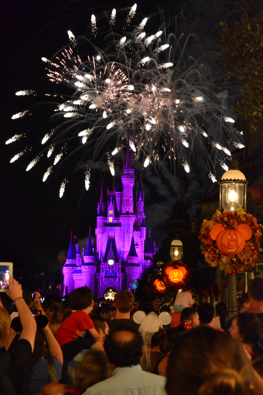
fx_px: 904
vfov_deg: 24.6
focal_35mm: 82
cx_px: 132
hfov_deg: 16.6
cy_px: 198
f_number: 5.6
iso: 3200
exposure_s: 1/13
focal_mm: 55
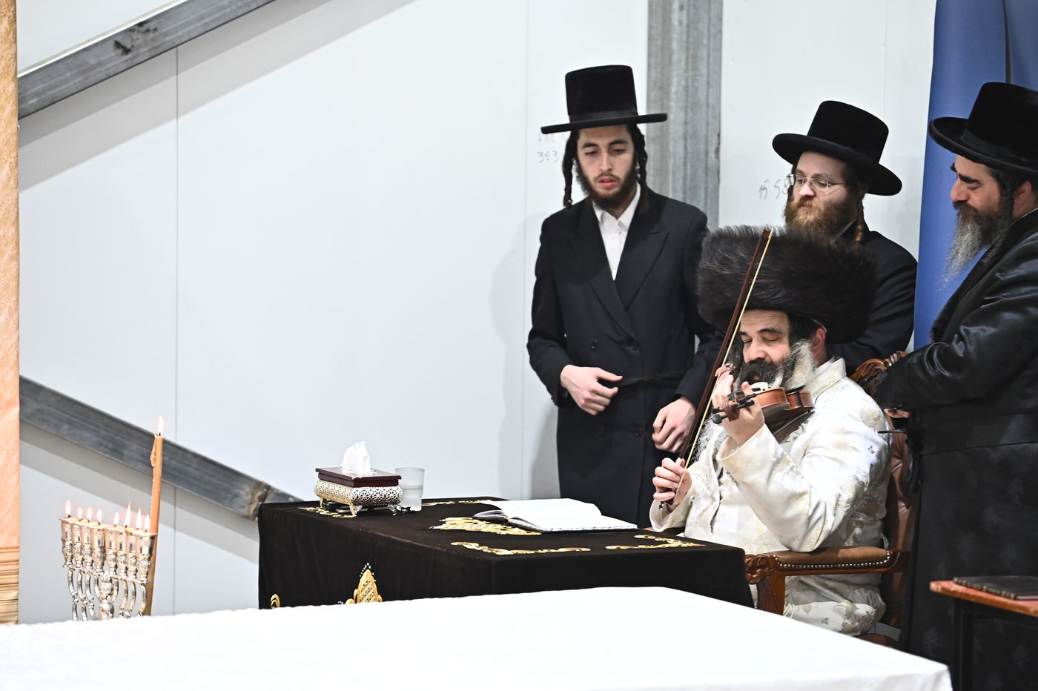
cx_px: 519
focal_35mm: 155
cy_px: 346
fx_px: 4467
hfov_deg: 13.3
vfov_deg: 8.8
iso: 3200
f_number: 4
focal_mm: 155
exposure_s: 1/200
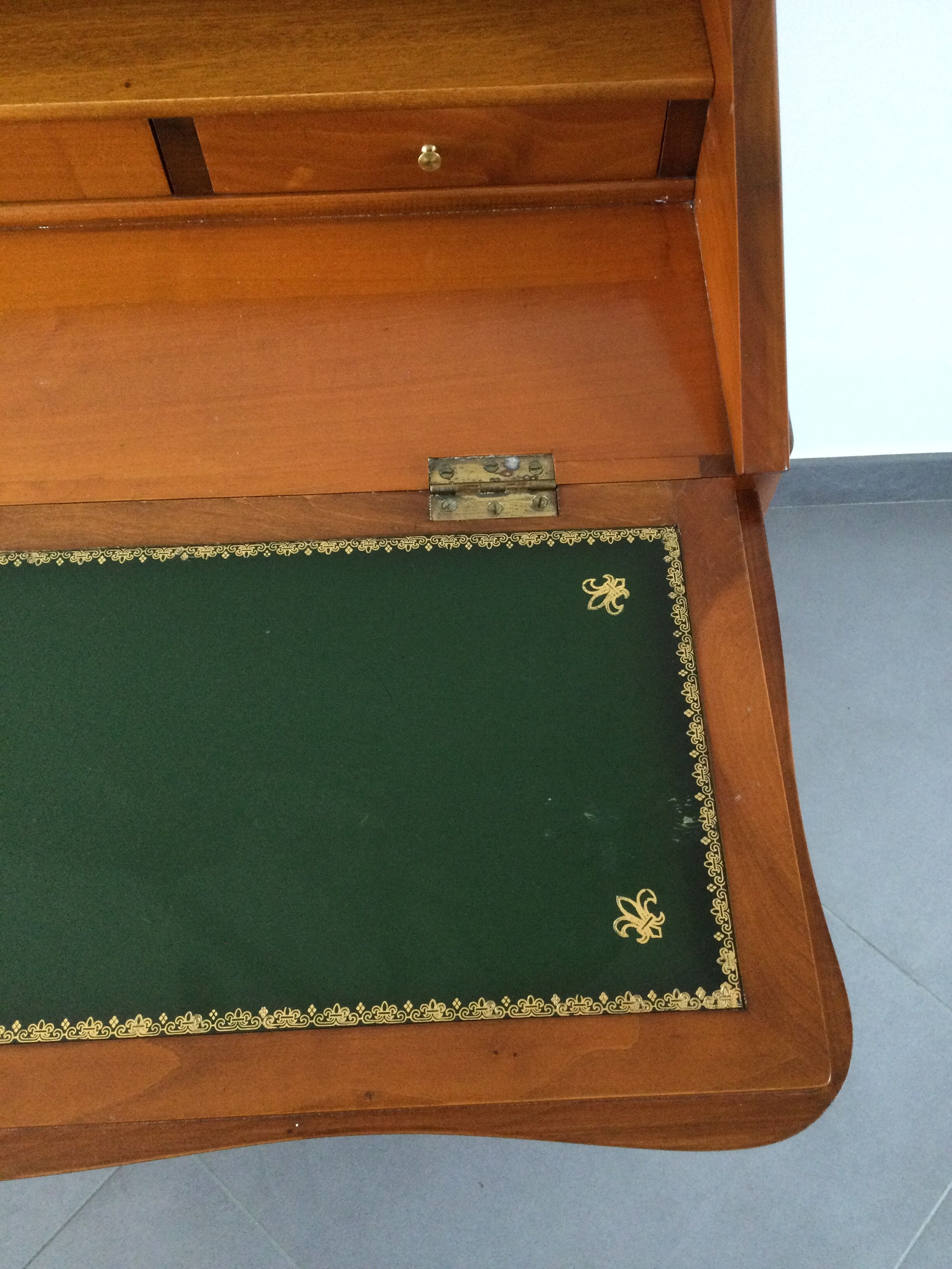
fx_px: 1137
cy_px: 634
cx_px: 476
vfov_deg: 58.4
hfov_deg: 45.4
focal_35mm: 31
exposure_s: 1/33
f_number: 2.4
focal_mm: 3.3
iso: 250
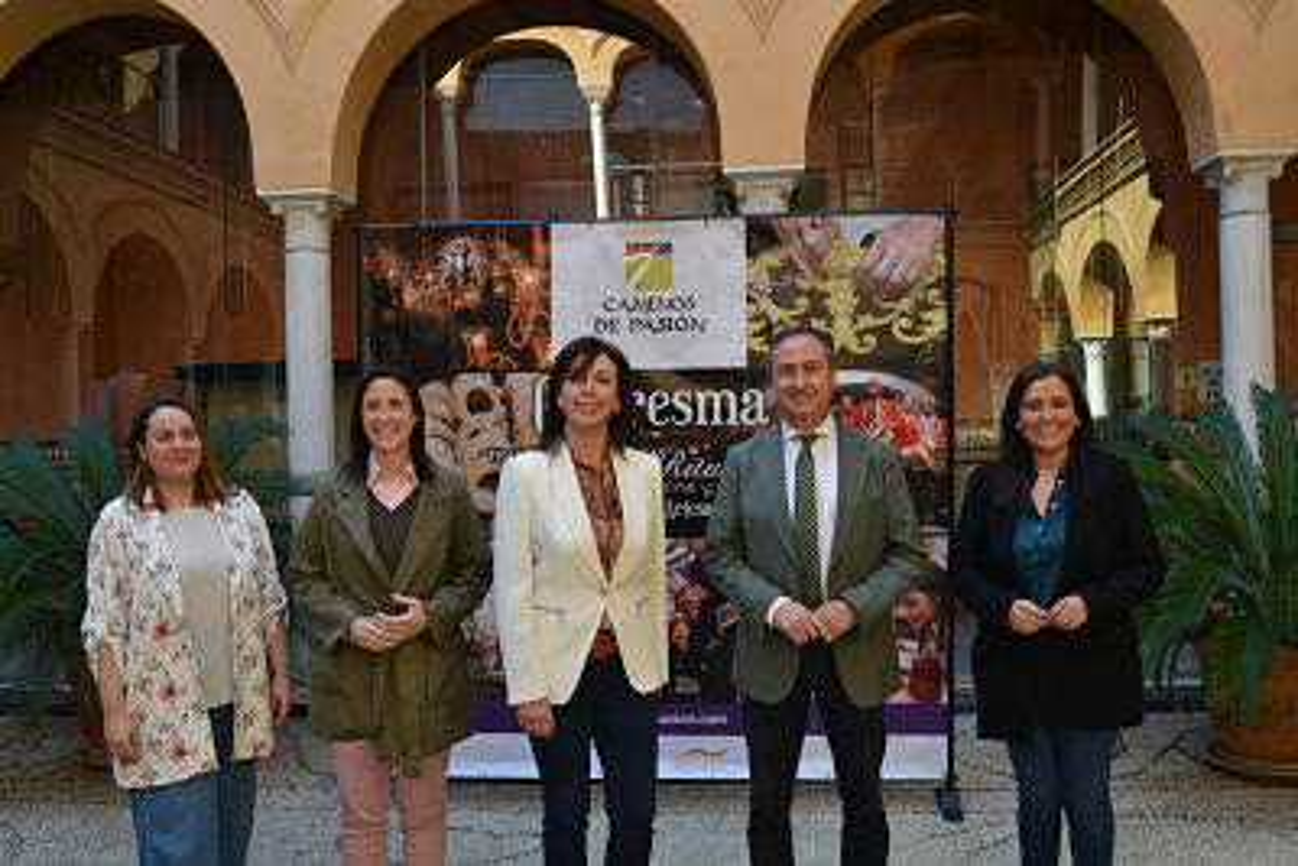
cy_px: 433
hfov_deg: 57.2
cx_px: 649
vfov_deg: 40.0
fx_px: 1190
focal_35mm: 33
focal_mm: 22
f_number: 5.6
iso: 250
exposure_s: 1/125
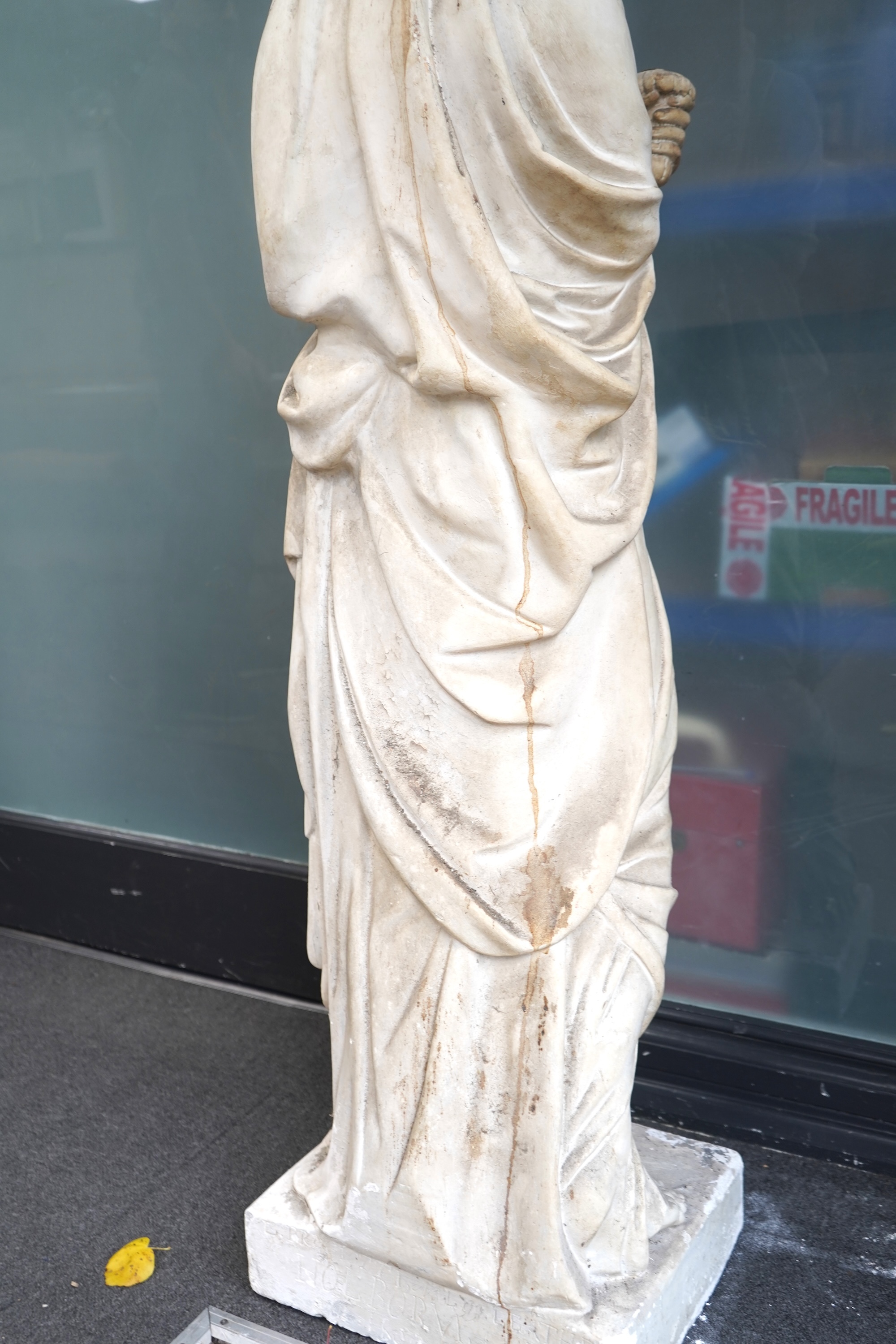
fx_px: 1269
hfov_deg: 38.9
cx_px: 448
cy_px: 672
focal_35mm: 34
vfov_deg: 55.8
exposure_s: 1/50
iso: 400
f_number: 4.5
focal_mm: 34
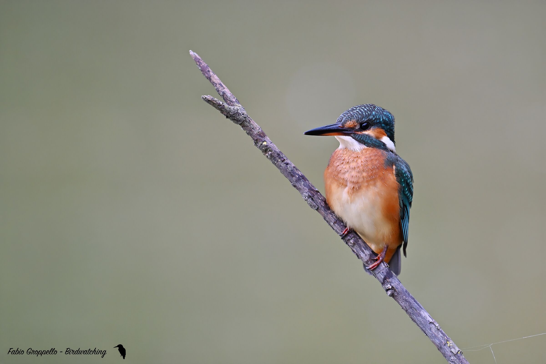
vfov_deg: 2.3
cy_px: 182
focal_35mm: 600
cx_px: 273
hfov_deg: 3.4
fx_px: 9099
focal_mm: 600
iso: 1600
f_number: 6.3
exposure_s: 1/500
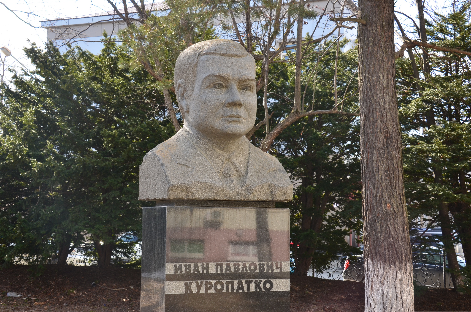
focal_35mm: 57
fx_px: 744
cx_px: 236
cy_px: 156
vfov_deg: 23.7
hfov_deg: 35.1
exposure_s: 1/80
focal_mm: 38
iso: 200
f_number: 10
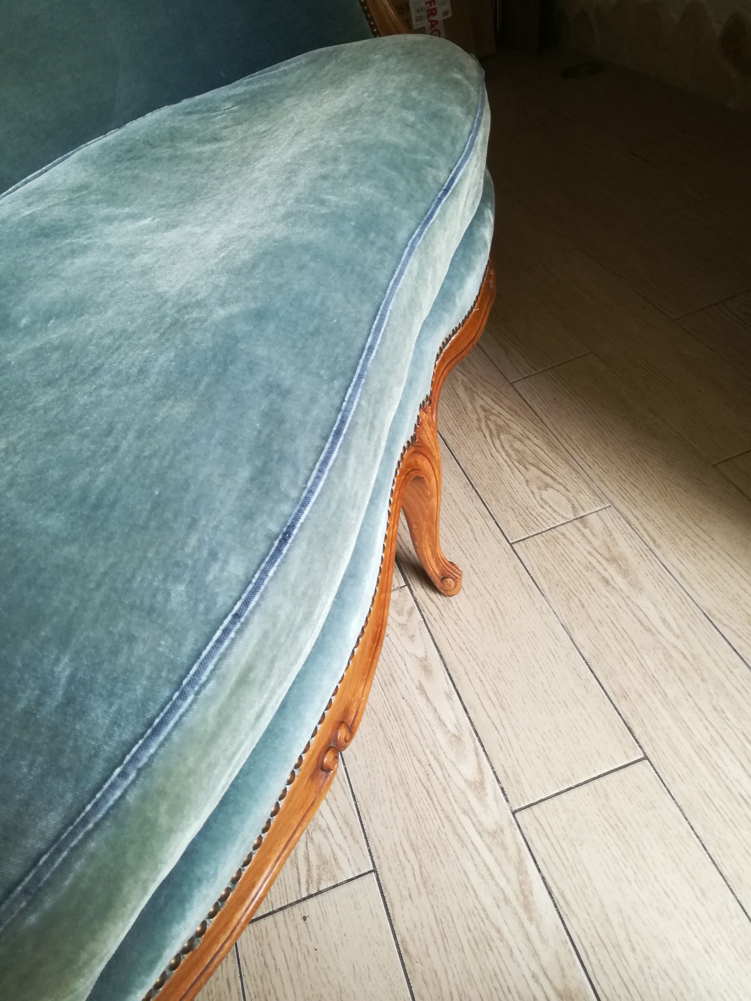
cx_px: 376
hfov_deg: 53.1
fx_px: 752
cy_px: 500
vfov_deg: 67.3
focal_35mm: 26
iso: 200
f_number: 2.2
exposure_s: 1/33.3
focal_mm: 3.83
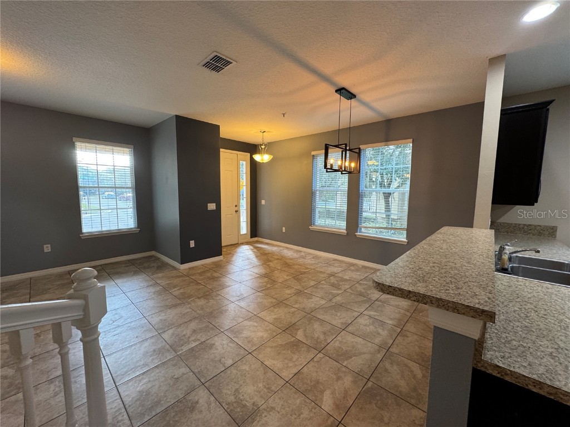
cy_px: 214
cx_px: 285
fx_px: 231
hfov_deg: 102.1
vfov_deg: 85.7
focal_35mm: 14
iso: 160
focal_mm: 2.22
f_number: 2.2
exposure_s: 1/60
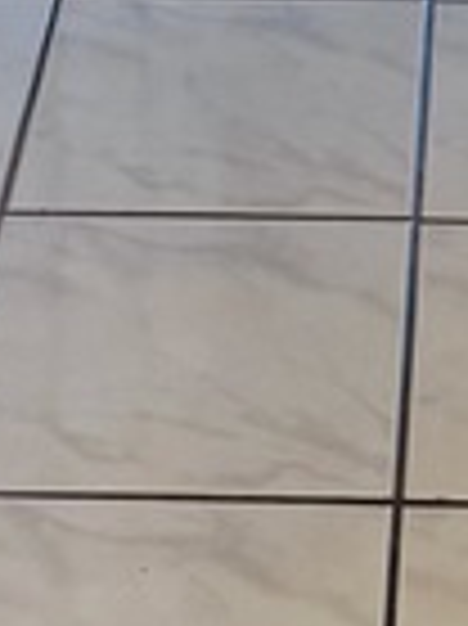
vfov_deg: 8.1
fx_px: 3376
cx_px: 536
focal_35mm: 187
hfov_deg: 7.9
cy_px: -1576
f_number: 1.78
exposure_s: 1/60
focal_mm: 6.76
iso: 125
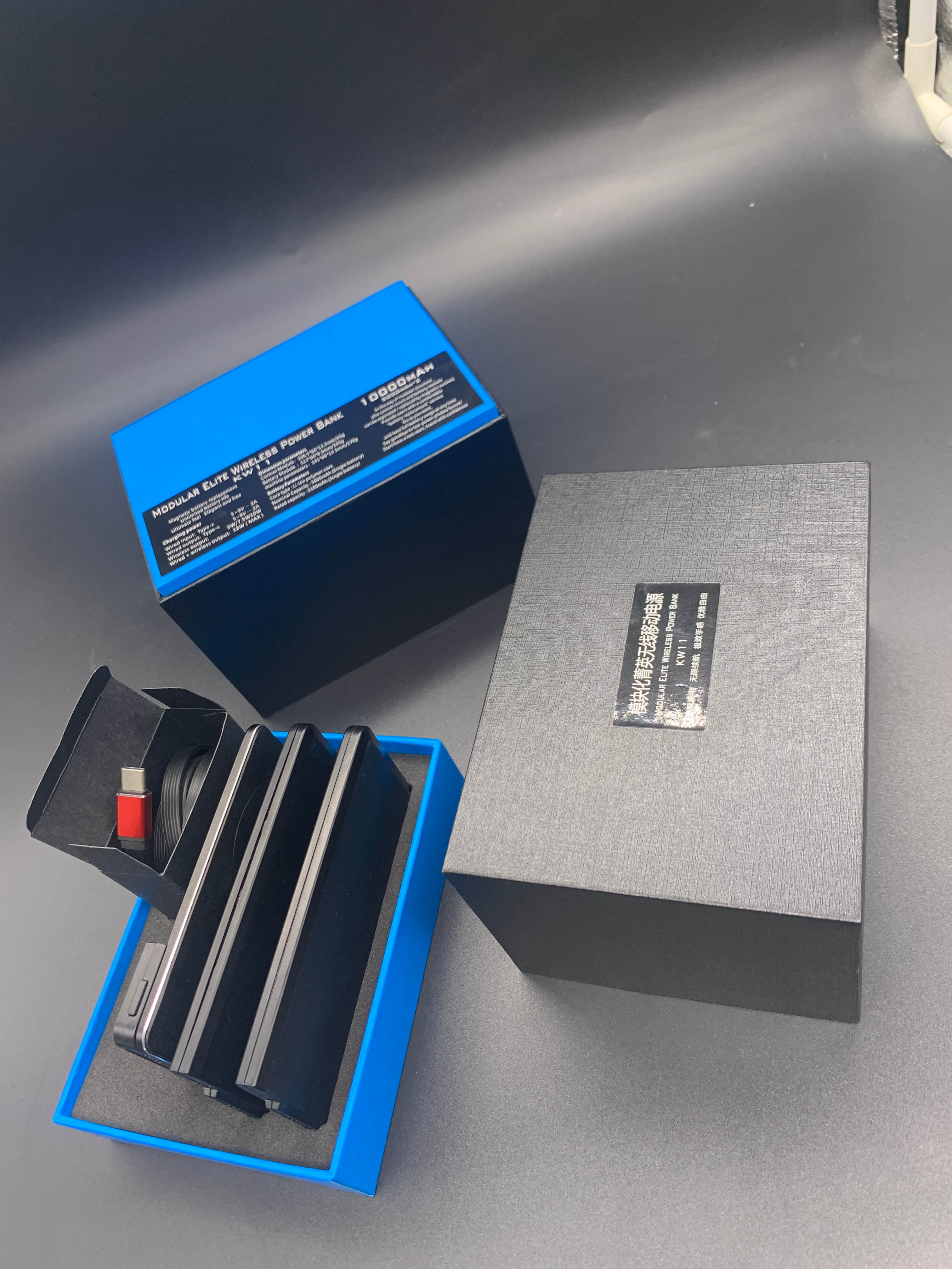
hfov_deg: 53.1
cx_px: 476
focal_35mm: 26
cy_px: 634
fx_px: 953
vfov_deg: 67.3
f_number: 1.8
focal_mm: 4.25
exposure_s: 1/100
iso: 80
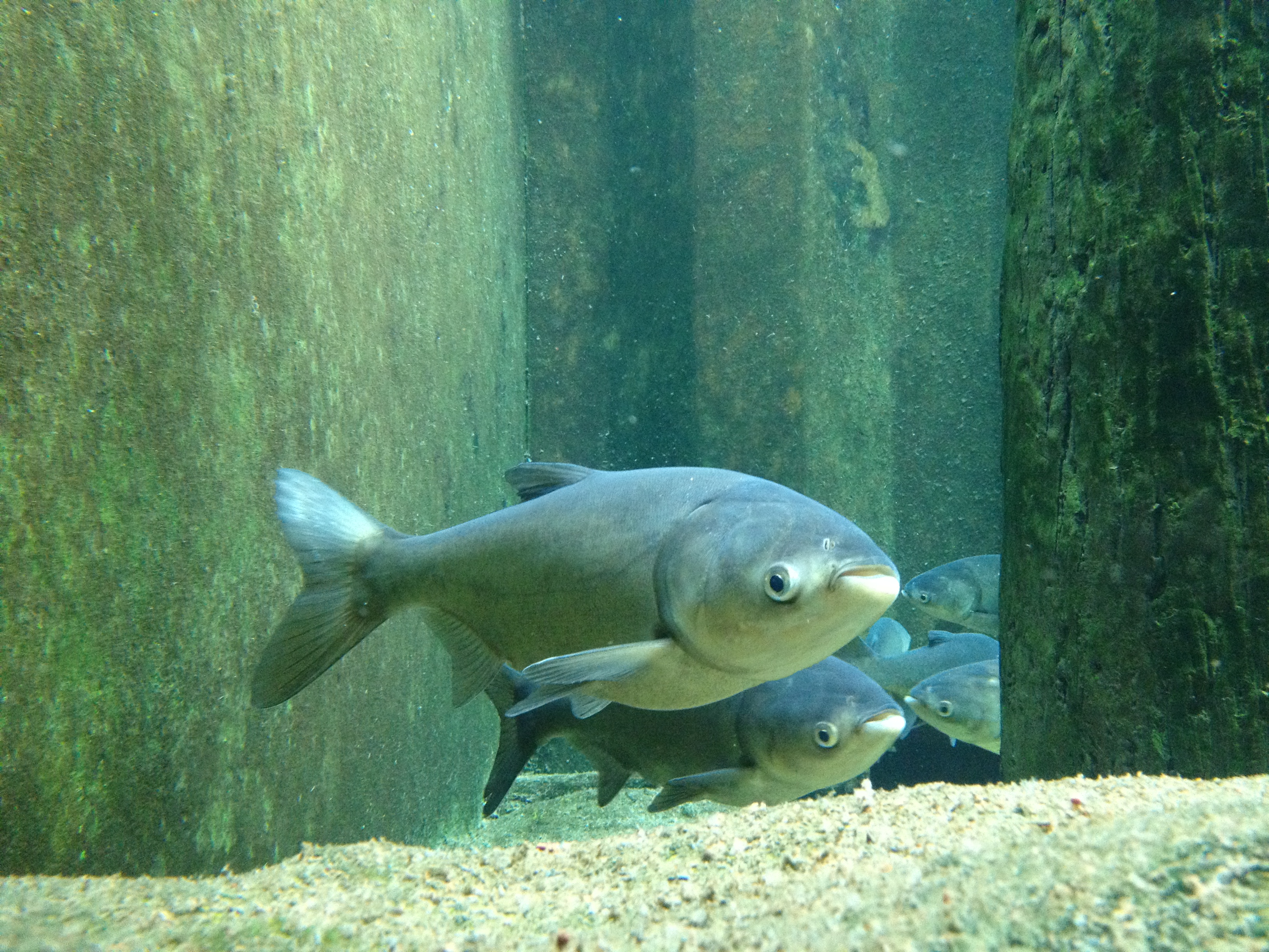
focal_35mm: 35
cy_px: 476
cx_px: 634
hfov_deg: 52.6
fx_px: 1283
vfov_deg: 40.7
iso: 400
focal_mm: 4.28
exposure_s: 1/17
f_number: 2.4
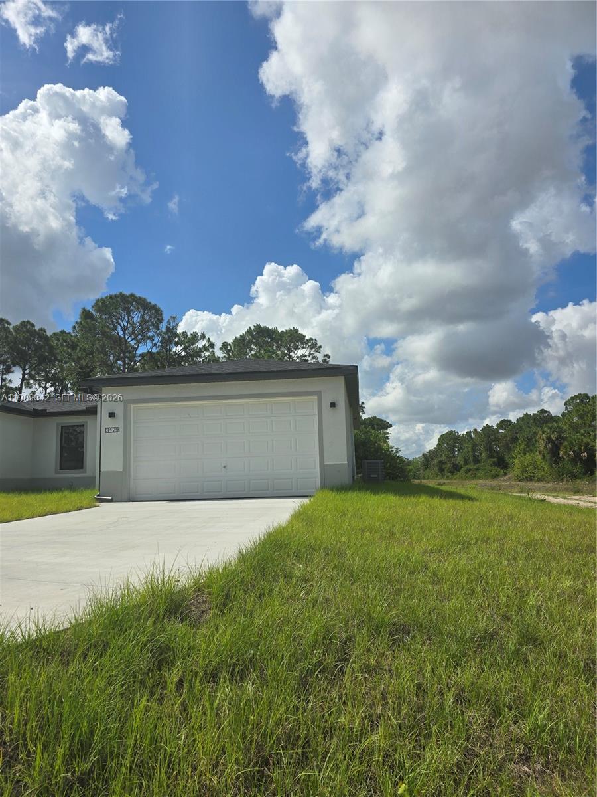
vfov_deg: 73.9
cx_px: 298
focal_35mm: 23
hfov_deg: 58.9
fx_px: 529
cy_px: 398
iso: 12
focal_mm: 6.3
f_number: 1.7
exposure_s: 1/1714
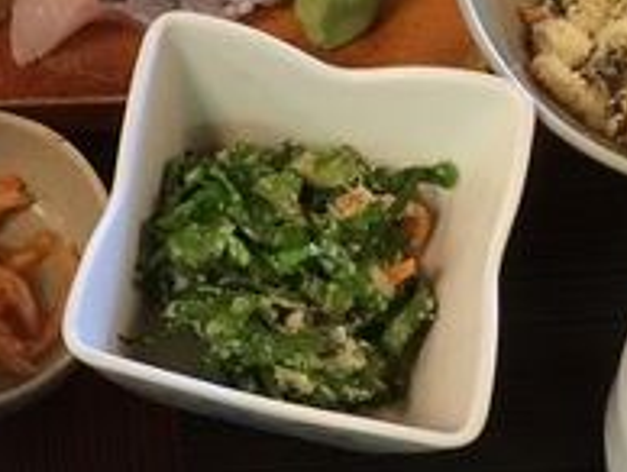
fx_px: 1759
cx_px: 110
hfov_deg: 20.0
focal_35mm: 97
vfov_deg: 15.2
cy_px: 137
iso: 160
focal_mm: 4.15
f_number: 2.2
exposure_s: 1/30
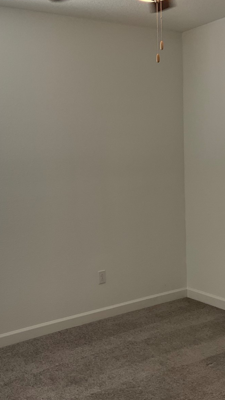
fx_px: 456
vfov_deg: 47.4
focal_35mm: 43
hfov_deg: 27.6
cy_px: 200
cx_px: 84
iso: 25
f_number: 1.8
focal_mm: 3
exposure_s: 1/120
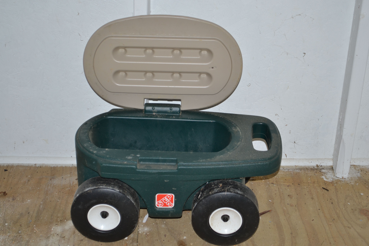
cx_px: 184
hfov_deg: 26.0
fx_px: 799
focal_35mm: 78
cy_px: 123
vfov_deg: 17.5
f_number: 5.6
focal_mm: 52
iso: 200
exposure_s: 1/60
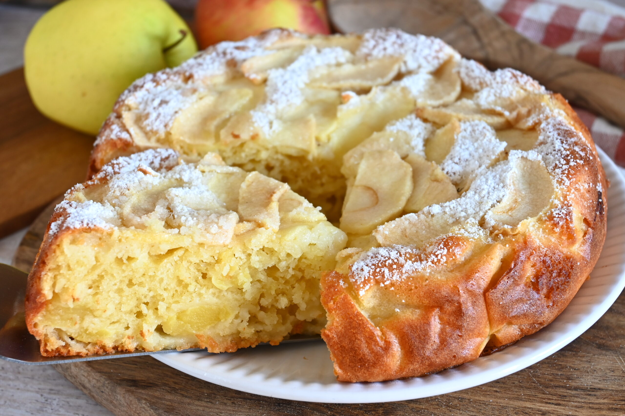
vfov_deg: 20.3
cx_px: 312
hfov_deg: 30.1
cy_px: 208
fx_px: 1163
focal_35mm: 67
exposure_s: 1/8
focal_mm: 45
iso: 200
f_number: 6.3
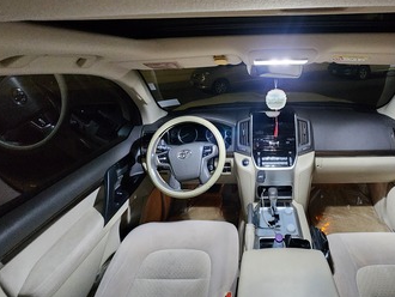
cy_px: 95
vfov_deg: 69.3
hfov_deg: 85.1
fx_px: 206
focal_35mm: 18
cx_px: 258
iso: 800
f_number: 2.2
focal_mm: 2.2
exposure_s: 1/24
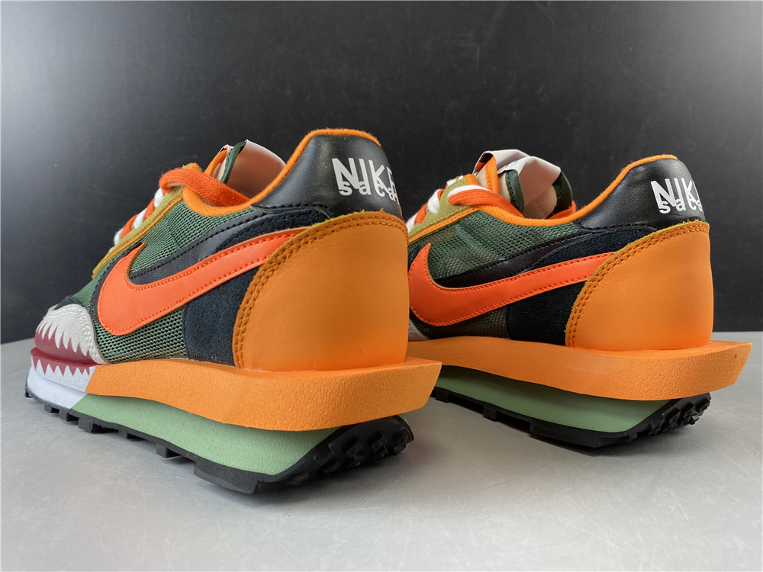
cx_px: 382
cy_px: 286
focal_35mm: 26
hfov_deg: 67.3
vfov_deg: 53.1
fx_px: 573
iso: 100
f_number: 1.8
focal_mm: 4.25
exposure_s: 1/50
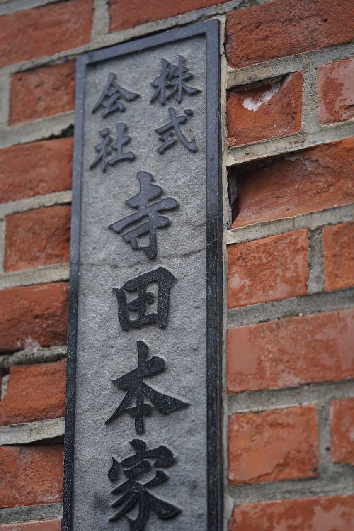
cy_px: 266
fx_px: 1327
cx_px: 177
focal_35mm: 90
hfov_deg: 15.2
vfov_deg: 22.6
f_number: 2.8
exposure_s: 1/250
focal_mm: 90
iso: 100
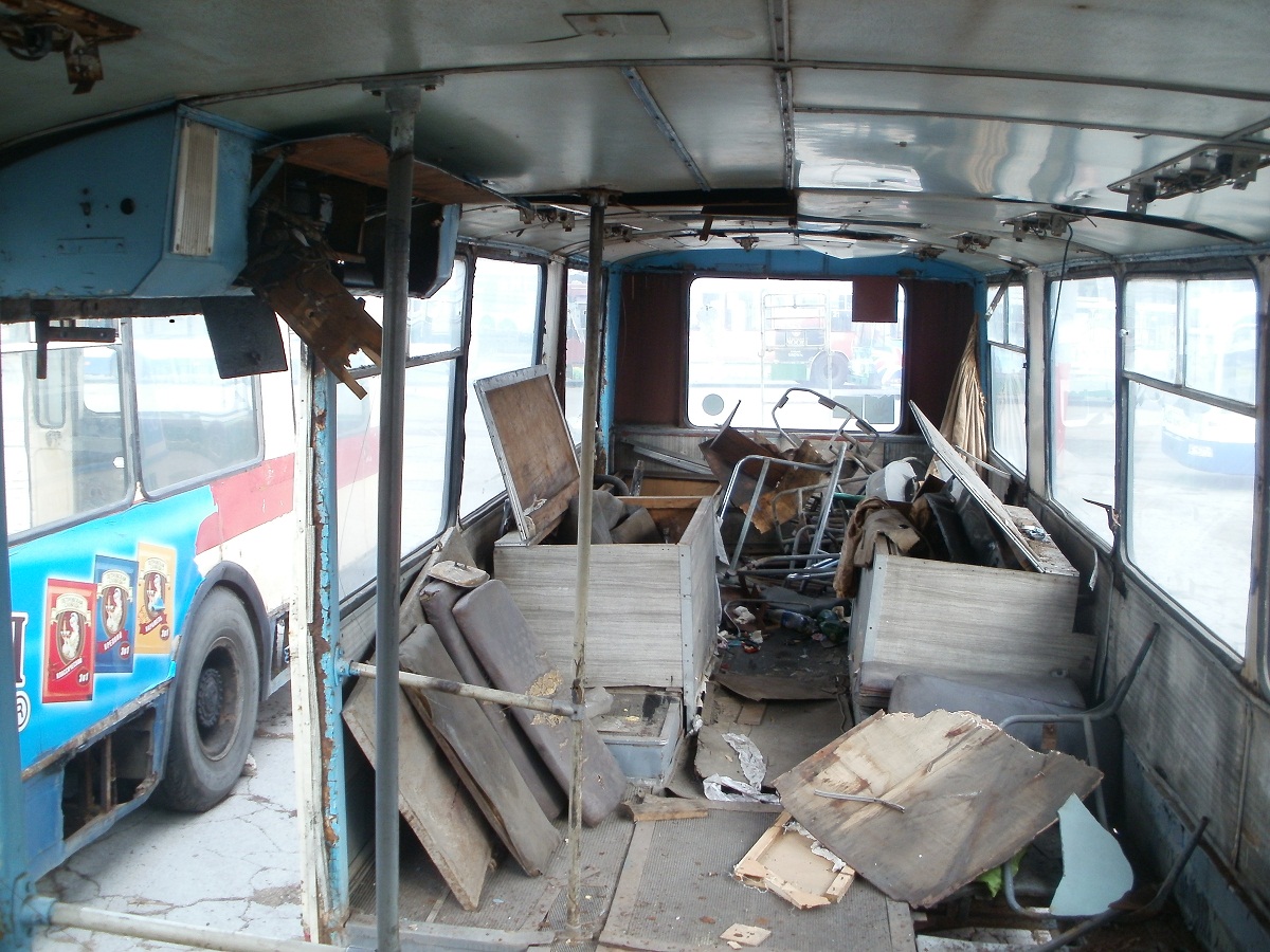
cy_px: 476
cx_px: 635
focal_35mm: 36
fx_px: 1321
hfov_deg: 51.4
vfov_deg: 39.7
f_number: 3.5
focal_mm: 6.3
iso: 100
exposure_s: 1/40
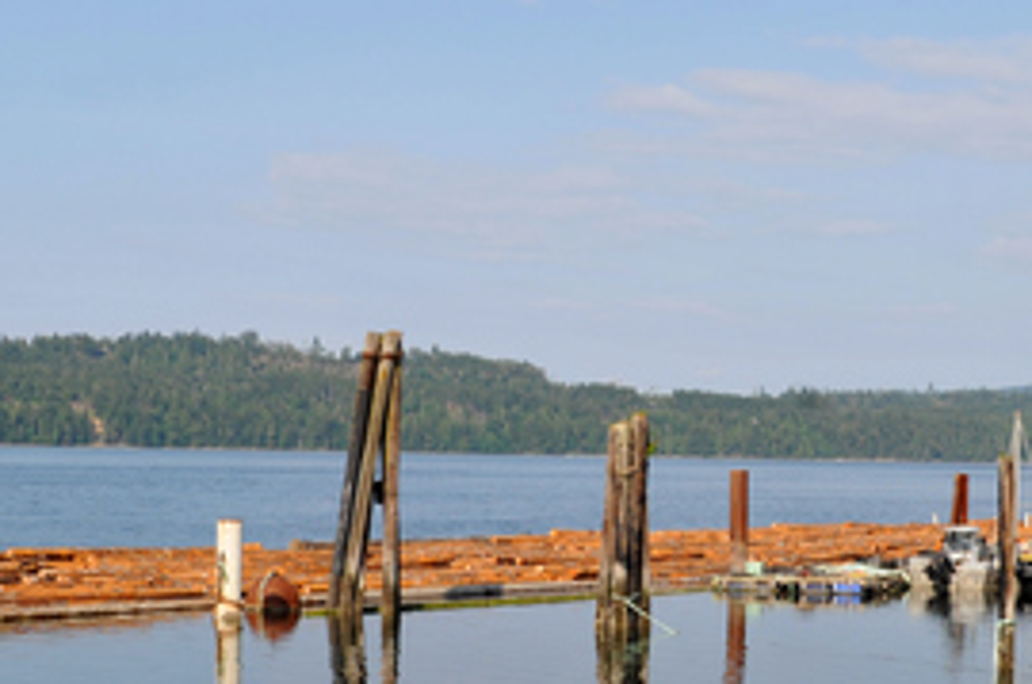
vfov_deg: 15.7
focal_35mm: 86
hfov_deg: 23.7
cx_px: 579
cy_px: 550
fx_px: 2461
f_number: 9
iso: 200
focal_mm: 32
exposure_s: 1/320
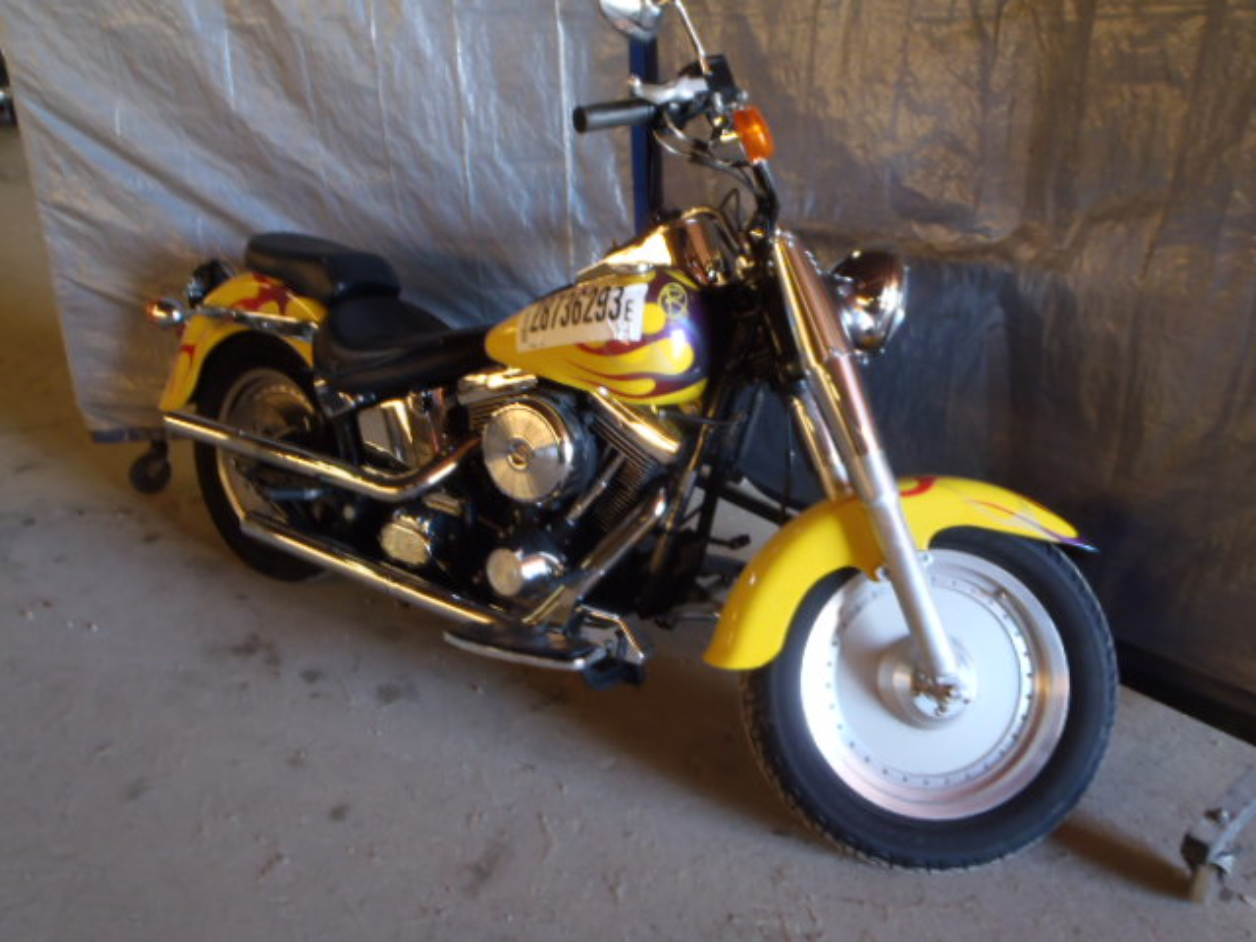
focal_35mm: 28
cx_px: 628
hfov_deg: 63.4
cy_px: 471
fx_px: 1016
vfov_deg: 49.7
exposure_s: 1/15
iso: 200
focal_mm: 5
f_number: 3.5
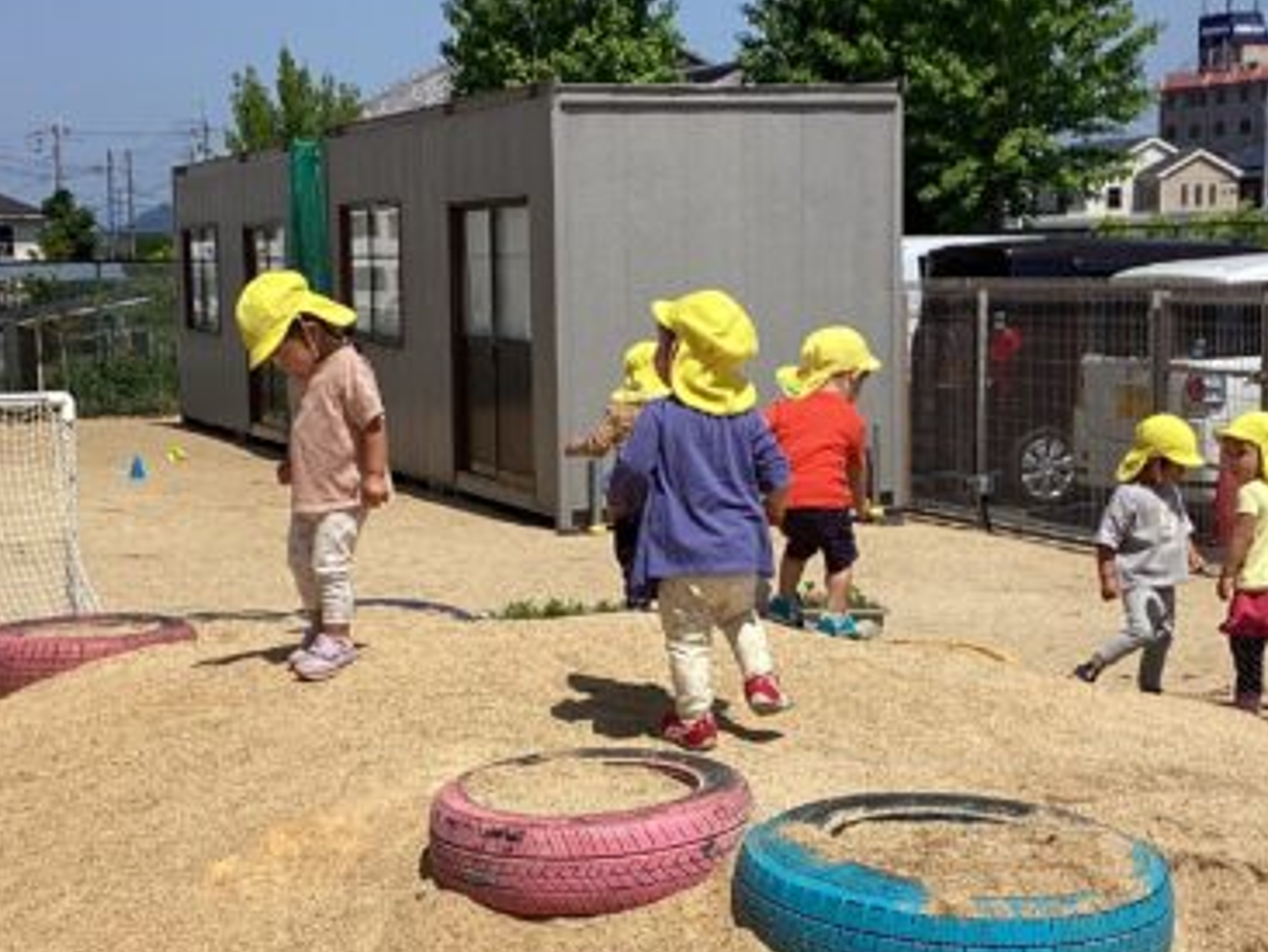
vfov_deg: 22.6
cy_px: 526
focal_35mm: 65
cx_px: 579
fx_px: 2383
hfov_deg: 29.8
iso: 25
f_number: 2.4
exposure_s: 1/2331
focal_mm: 3.3
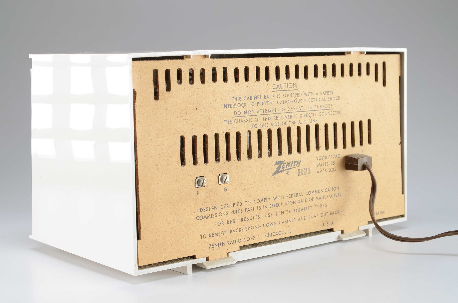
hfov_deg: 27.0
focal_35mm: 75
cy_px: 152
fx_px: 952
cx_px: 229
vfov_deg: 18.1
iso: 100
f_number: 11
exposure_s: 1/80
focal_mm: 50
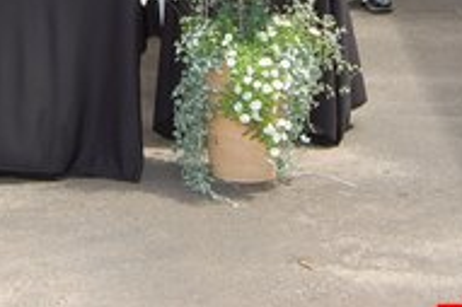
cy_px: -226
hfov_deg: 14.1
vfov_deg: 9.2
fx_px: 1834
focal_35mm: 143
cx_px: -15
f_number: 5.6
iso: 280
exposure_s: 1/500
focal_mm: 26
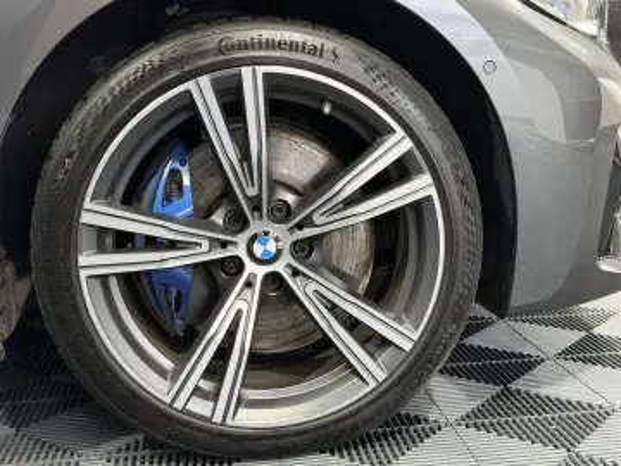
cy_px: 233
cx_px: 310
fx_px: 861
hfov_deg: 39.7
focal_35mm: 48
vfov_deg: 30.3
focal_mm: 6.76
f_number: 1.78
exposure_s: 1/50
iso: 250
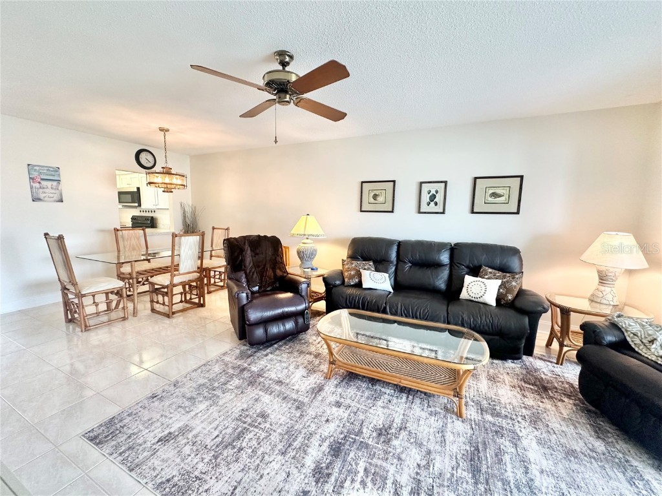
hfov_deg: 102.1
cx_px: 331
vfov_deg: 85.7
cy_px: 248
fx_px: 268
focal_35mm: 14
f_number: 2.2
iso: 200
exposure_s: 1/60
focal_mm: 2.22
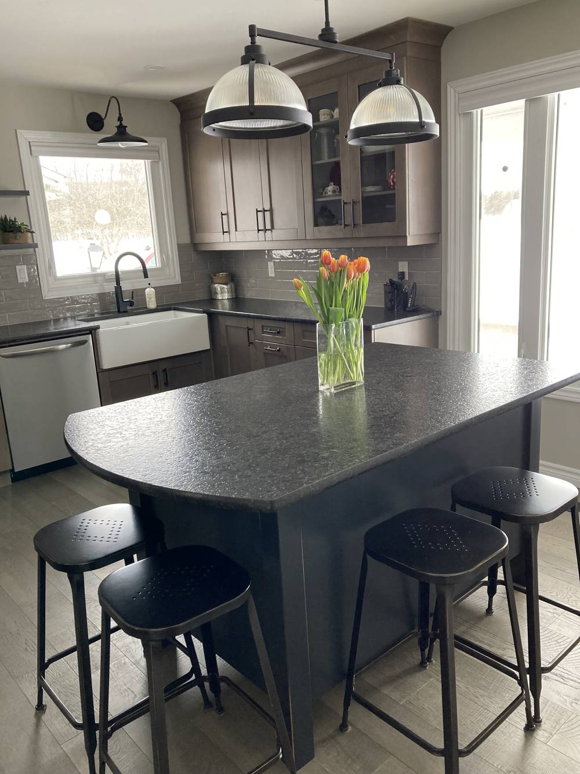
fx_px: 625
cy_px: 387
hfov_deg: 49.8
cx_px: 290
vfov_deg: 63.4
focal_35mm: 28
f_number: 1.8
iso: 125
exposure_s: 1/60
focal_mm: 3.99
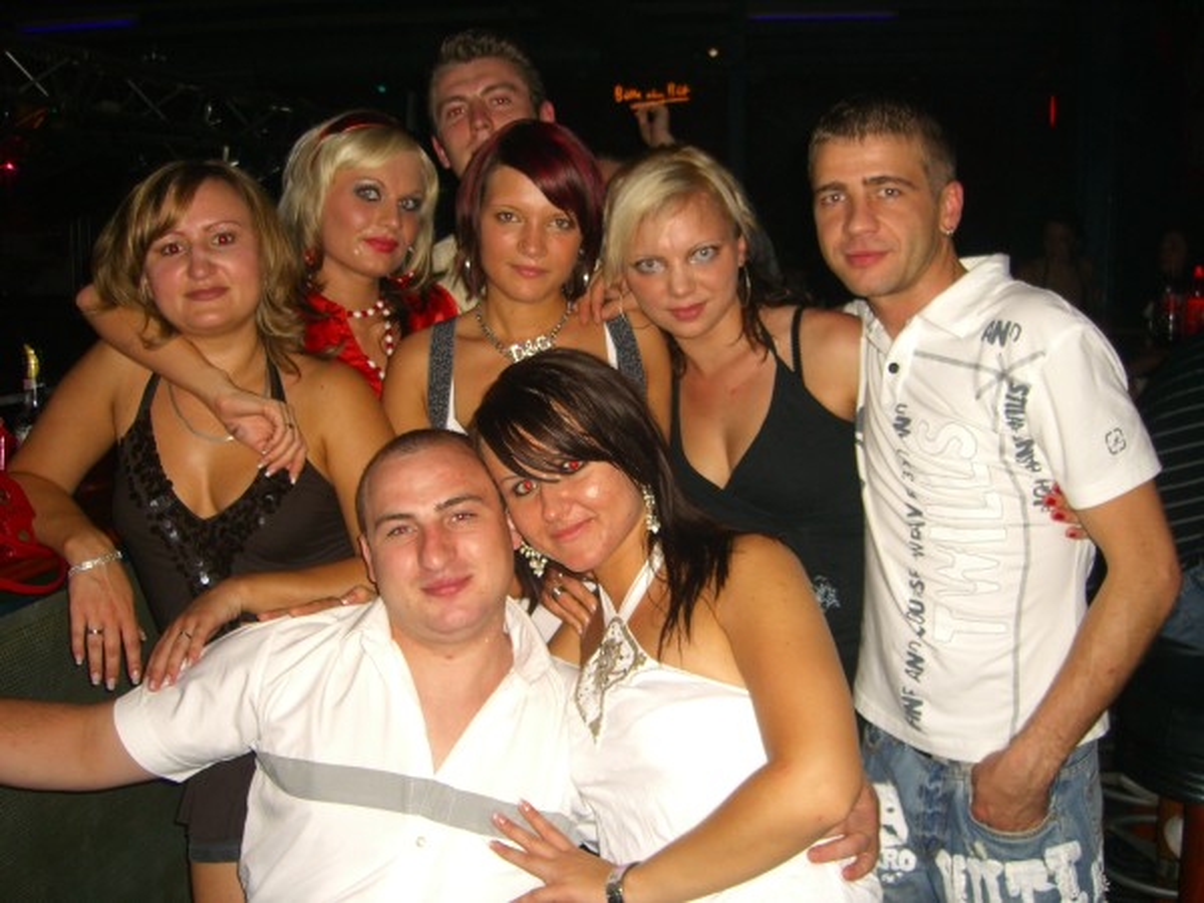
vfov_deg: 37.7
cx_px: 602
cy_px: 452
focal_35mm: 38
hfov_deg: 49.0
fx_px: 1322
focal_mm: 7.9
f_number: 2.8
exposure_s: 1/60
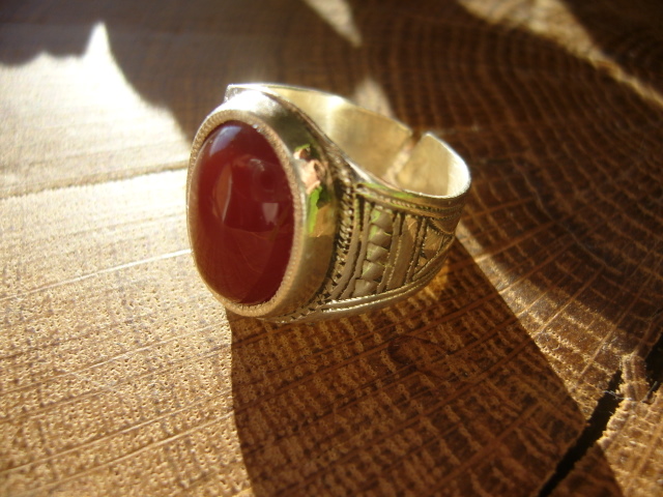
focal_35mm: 35
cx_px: 332
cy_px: 248
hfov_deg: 52.6
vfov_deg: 40.7
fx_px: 670
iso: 80
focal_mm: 5.8
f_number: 2.8
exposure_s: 1/250
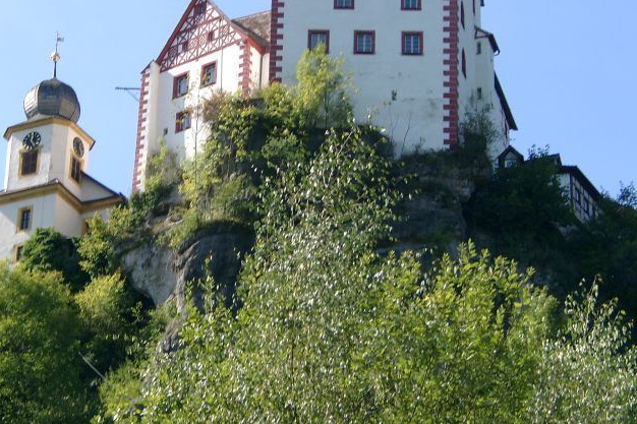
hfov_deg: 15.4
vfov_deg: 10.3
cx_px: 232
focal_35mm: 133
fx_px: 2353
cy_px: 124
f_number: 4
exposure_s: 1/276
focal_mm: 20.74
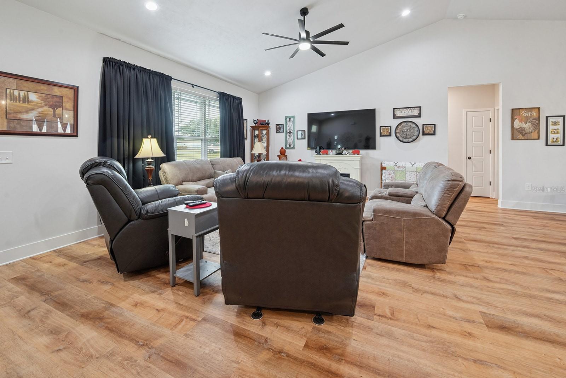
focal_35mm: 14
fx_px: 220
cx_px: 283
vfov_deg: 81.3
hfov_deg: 104.2
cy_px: 189
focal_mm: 14
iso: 400
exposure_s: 1/13
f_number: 9
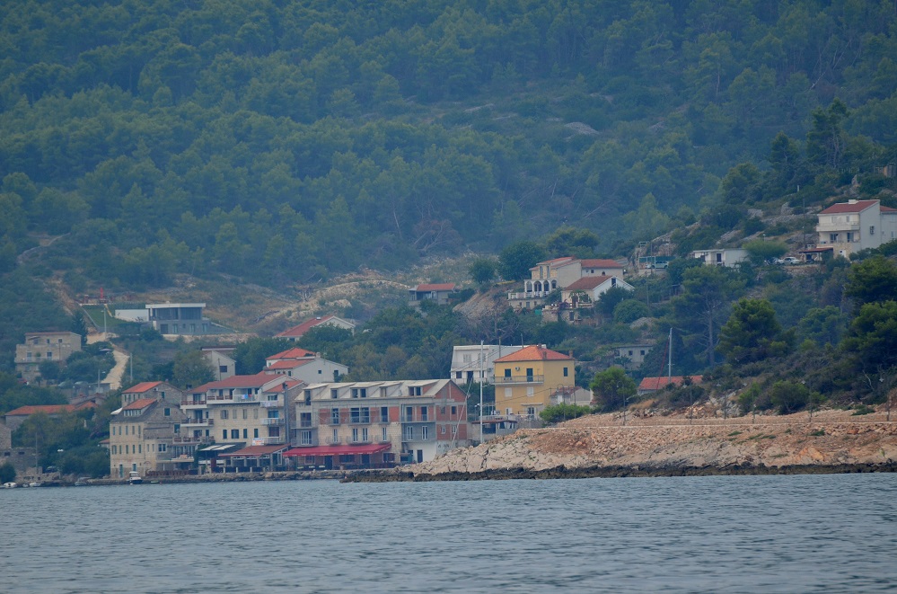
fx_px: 10067
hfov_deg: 5.1
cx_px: 448
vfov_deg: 3.4
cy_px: 297
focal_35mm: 405
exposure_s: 1/1250
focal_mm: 270
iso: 400
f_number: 5.6
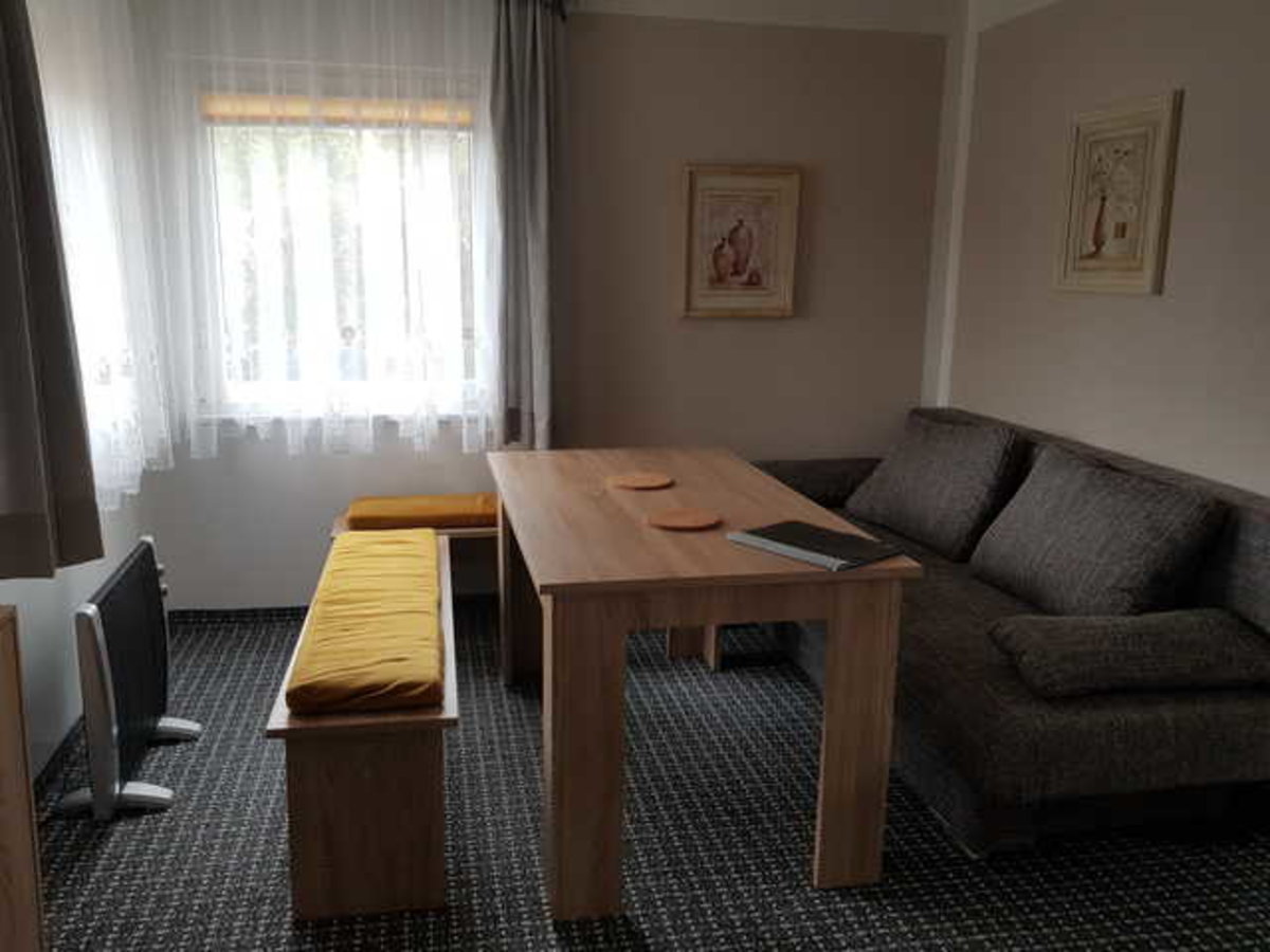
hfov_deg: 67.3
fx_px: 954
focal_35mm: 26
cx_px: 635
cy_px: 476
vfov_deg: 53.1
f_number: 1.7
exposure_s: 1/60
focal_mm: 4.2
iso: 80
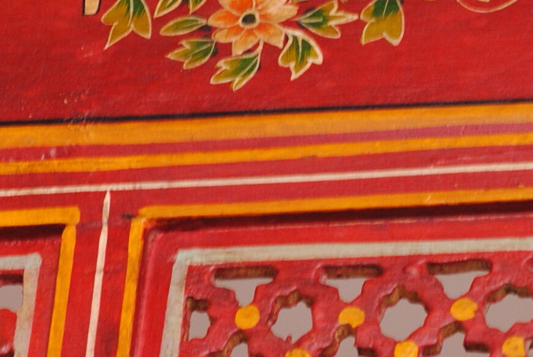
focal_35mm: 332
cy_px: -29
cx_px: 206
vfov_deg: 4.1
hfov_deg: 6.2
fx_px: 4922
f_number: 5.6
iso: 200
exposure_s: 1/50
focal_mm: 50
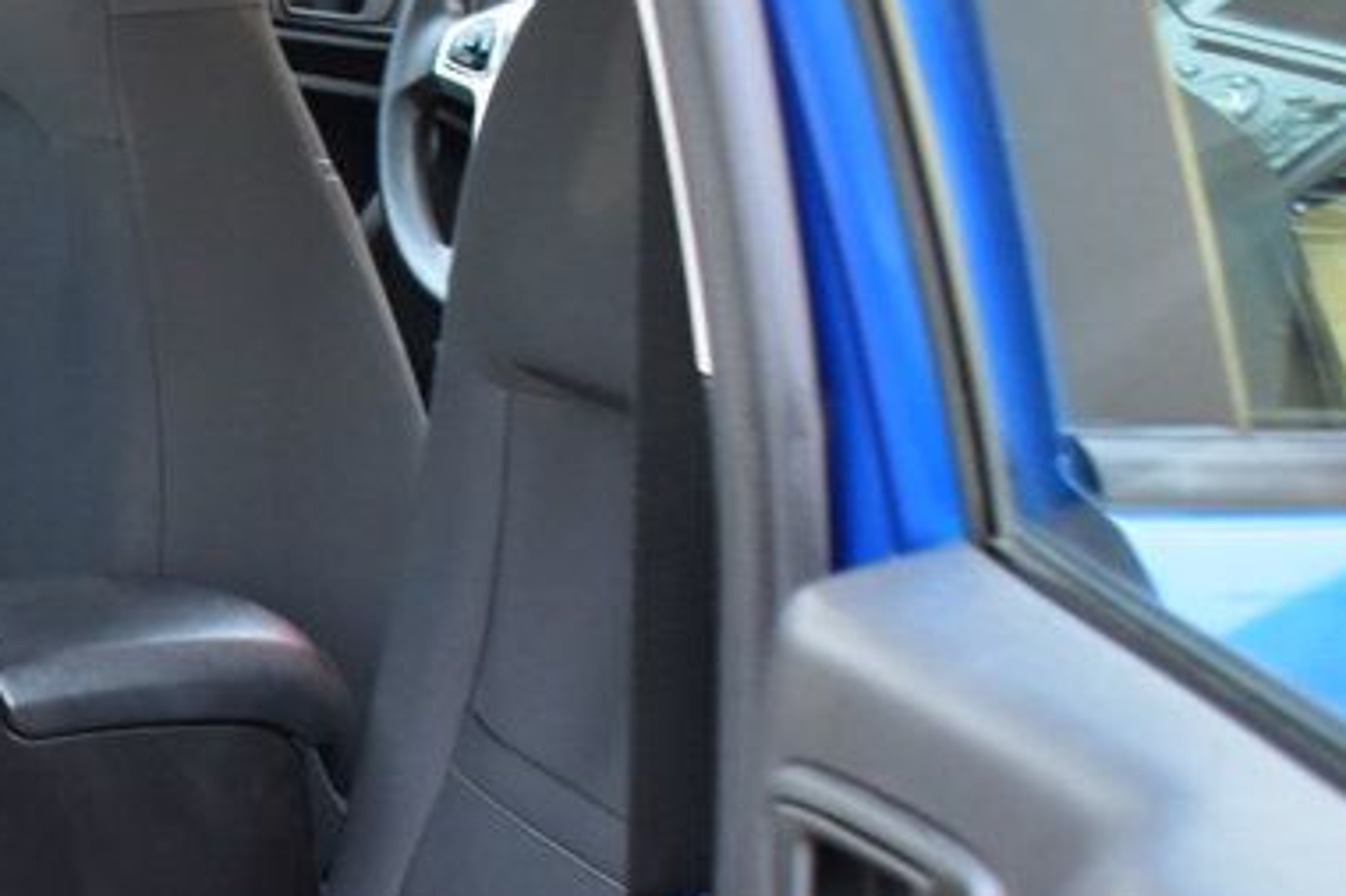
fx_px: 3625
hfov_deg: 20.1
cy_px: 1077
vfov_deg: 13.7
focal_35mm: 97
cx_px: -135
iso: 1600
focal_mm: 24
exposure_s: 1/4
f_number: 4
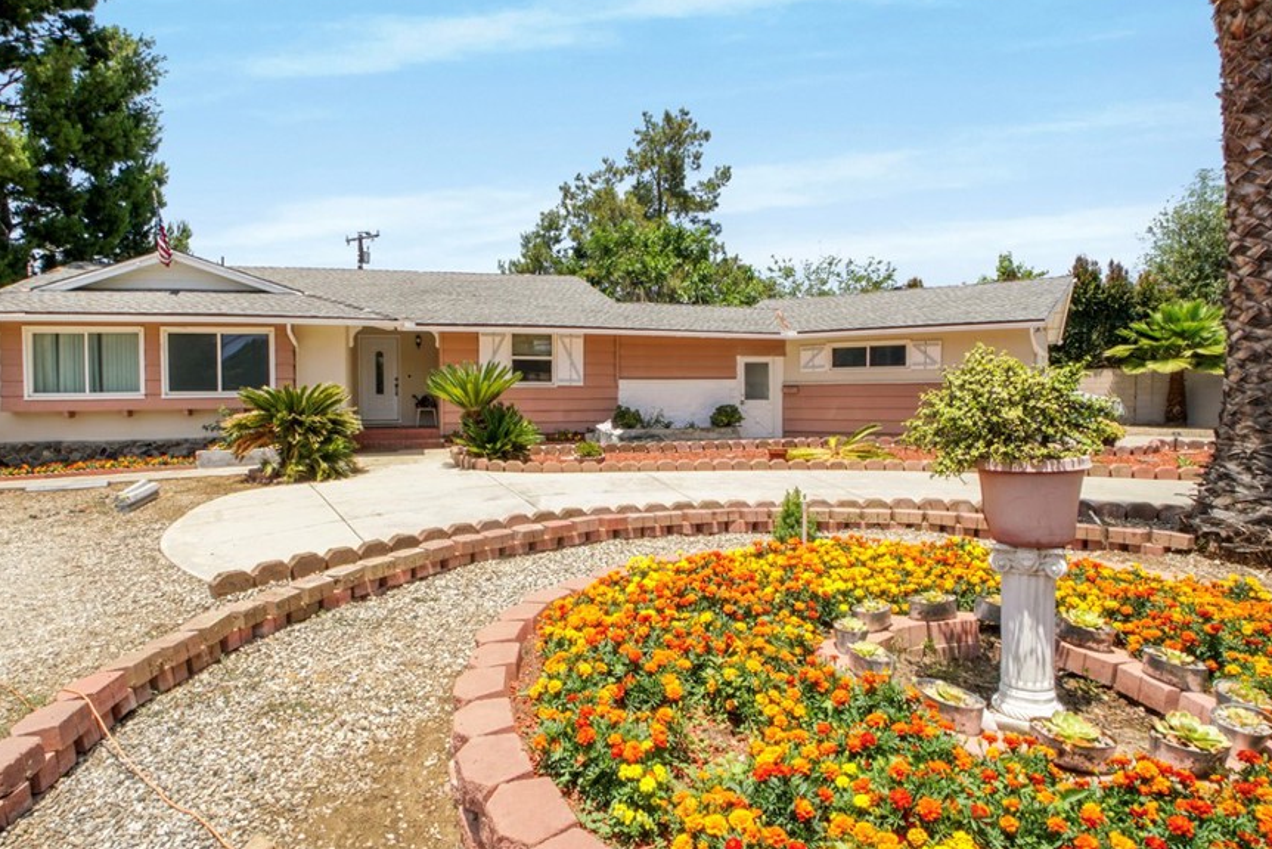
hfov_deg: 84.9
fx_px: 692
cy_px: 438
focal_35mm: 20
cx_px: 581
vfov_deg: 63.0
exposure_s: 1/30
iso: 100
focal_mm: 11
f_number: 22
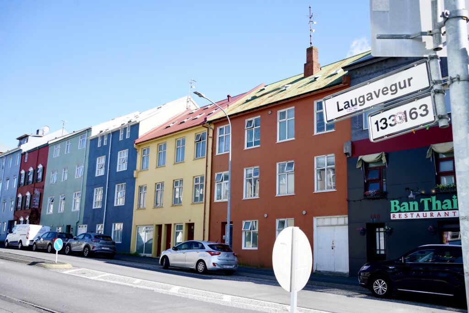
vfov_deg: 37.9
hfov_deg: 54.4
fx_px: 456
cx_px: 234
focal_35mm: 35
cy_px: 156
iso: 100
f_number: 8
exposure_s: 1/100
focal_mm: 35
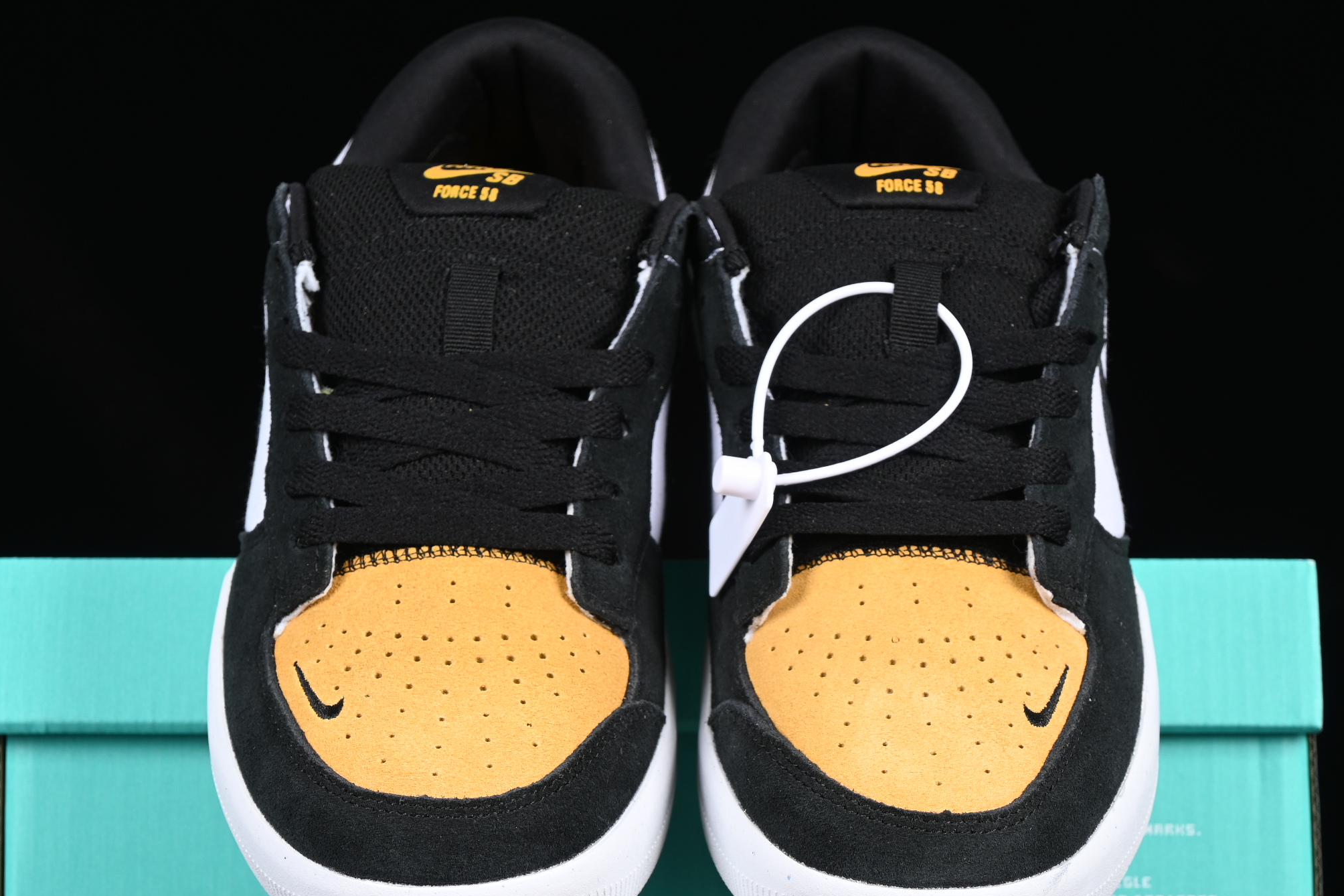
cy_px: 588
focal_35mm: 104
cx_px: 672
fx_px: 3882
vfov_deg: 13.1
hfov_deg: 19.6
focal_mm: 50
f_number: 6.3
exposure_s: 1/60
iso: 160
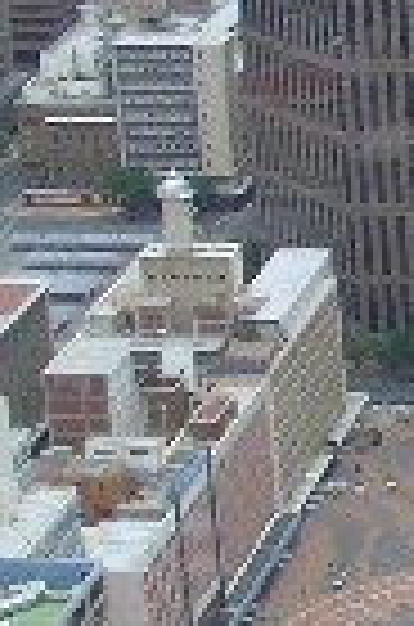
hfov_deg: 7.6
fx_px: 2912
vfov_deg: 12.2
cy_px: 90
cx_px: 1008
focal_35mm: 168
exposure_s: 1/320
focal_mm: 5.8
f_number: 4.3
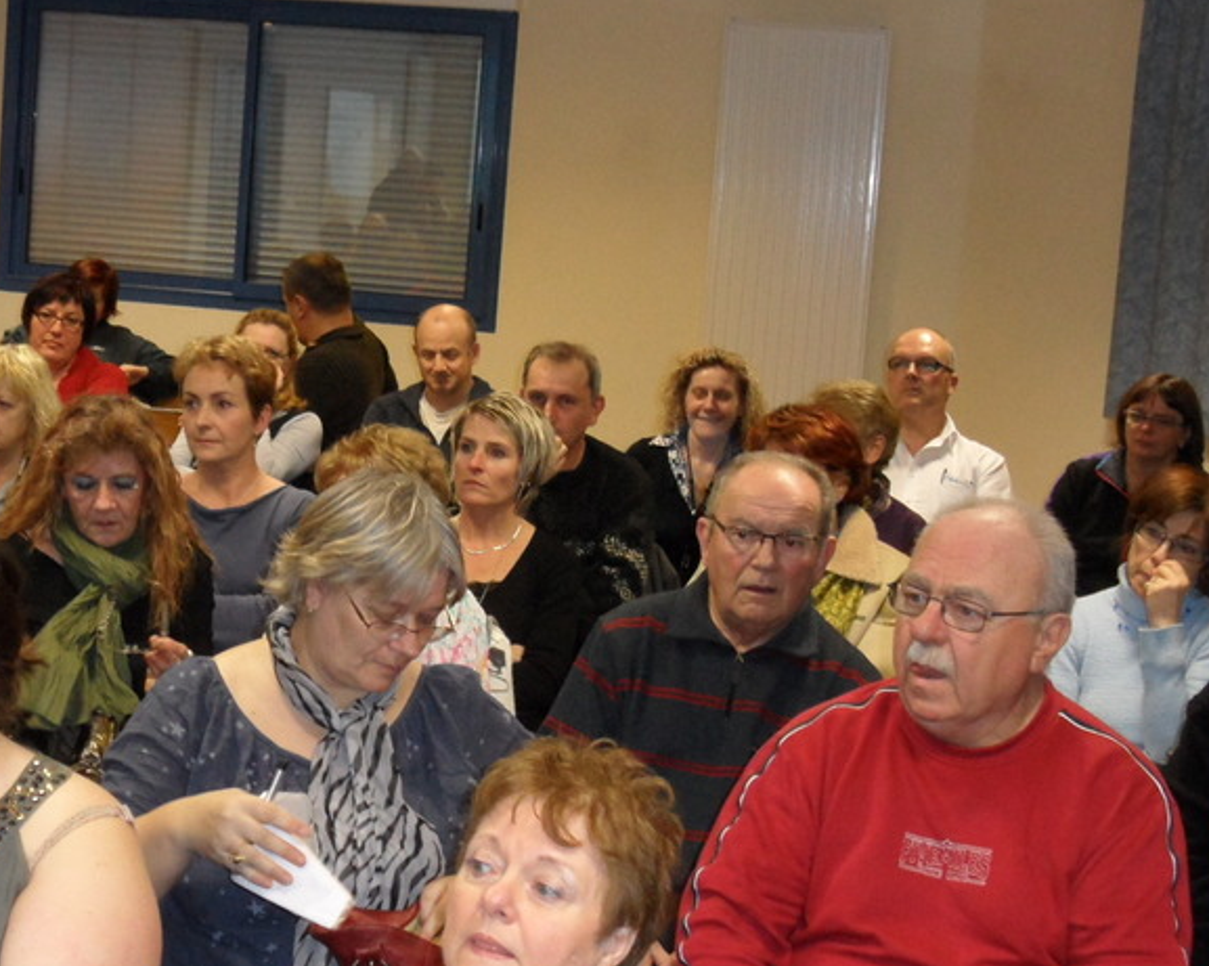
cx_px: 373
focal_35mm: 65
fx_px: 2325
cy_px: 495
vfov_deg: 23.5
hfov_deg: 28.9
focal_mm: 6.5
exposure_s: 1/45
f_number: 3.6
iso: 320
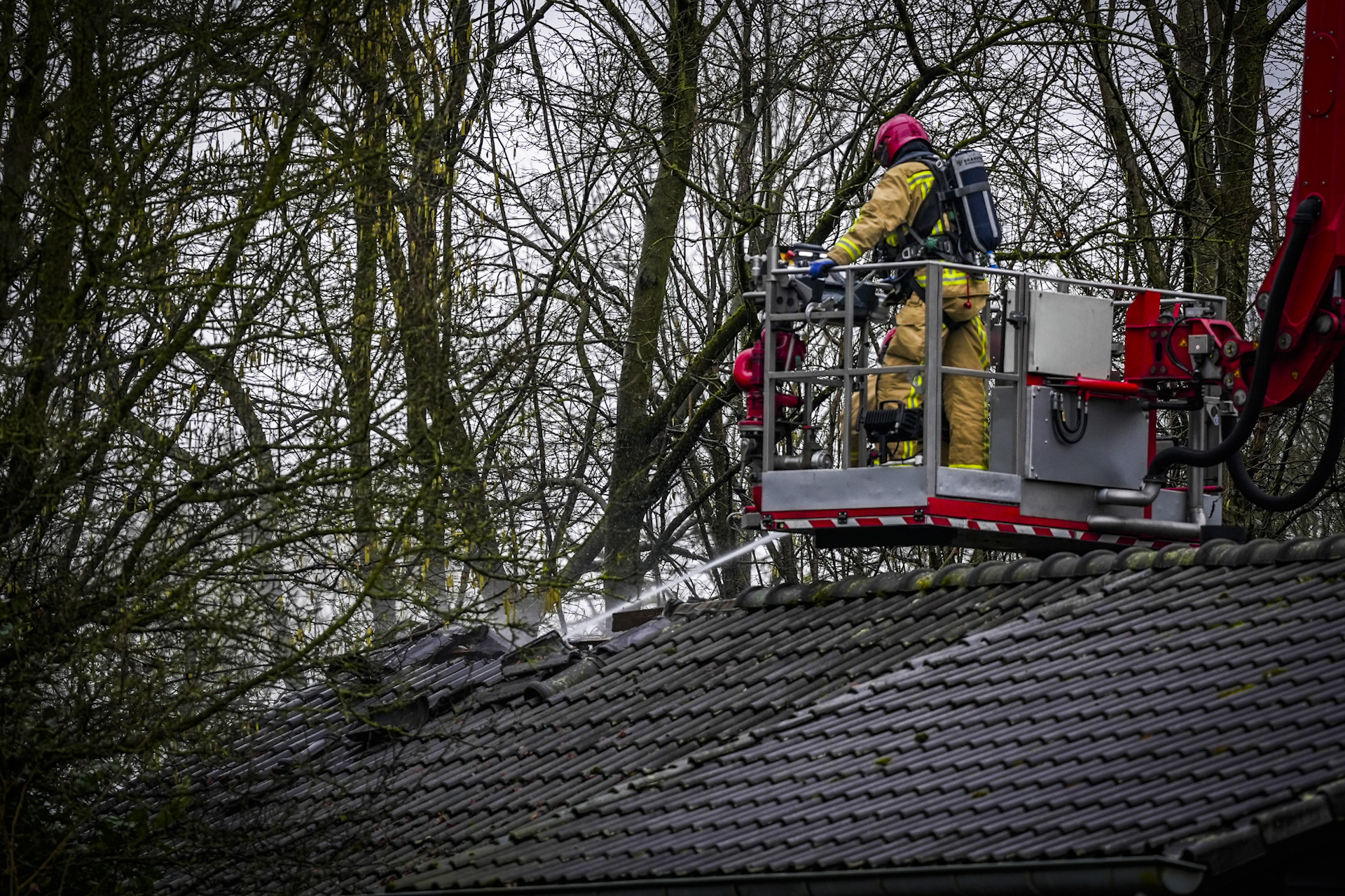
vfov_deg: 5.0
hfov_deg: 7.5
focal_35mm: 273
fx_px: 10199
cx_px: 672
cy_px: 448
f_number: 2.8
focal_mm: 182
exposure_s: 1/200
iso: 320
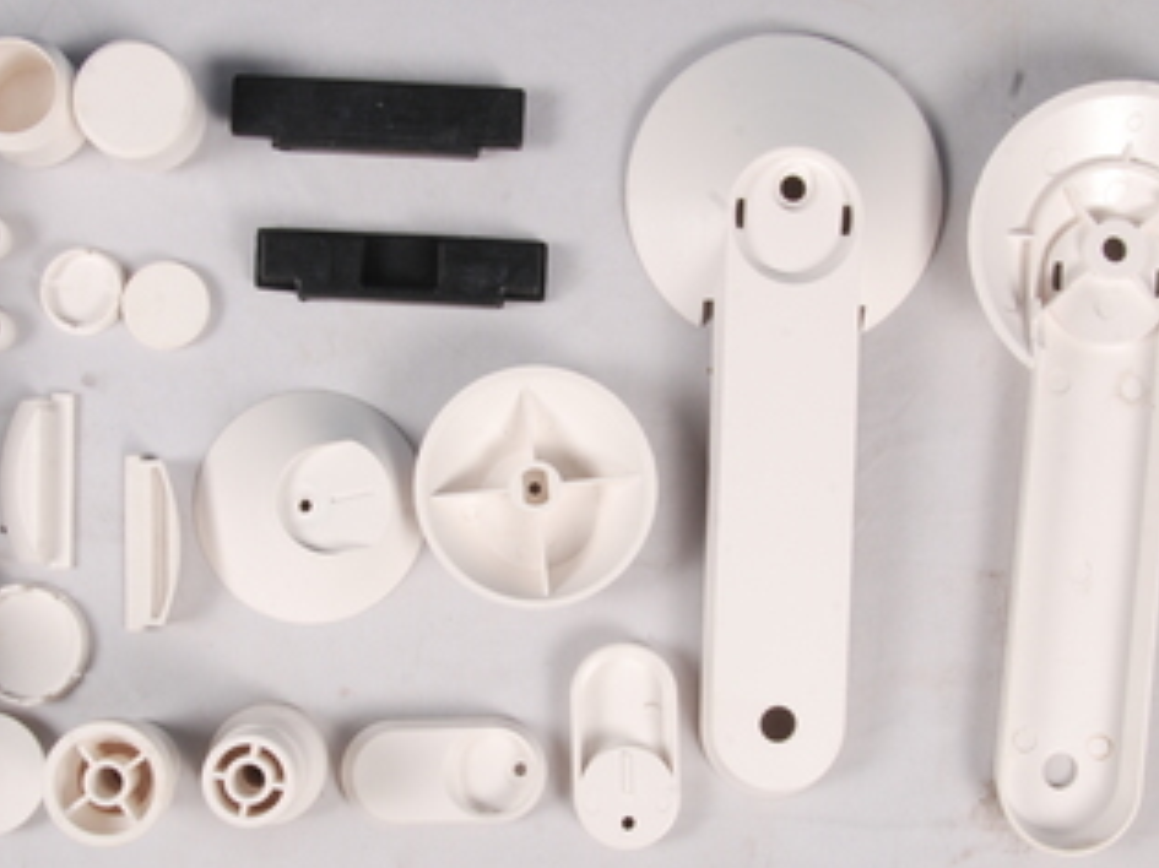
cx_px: 541
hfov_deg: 34.9
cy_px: 487
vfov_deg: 26.5
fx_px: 1841
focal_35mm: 55
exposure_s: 1/125
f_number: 20
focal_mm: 24
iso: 200
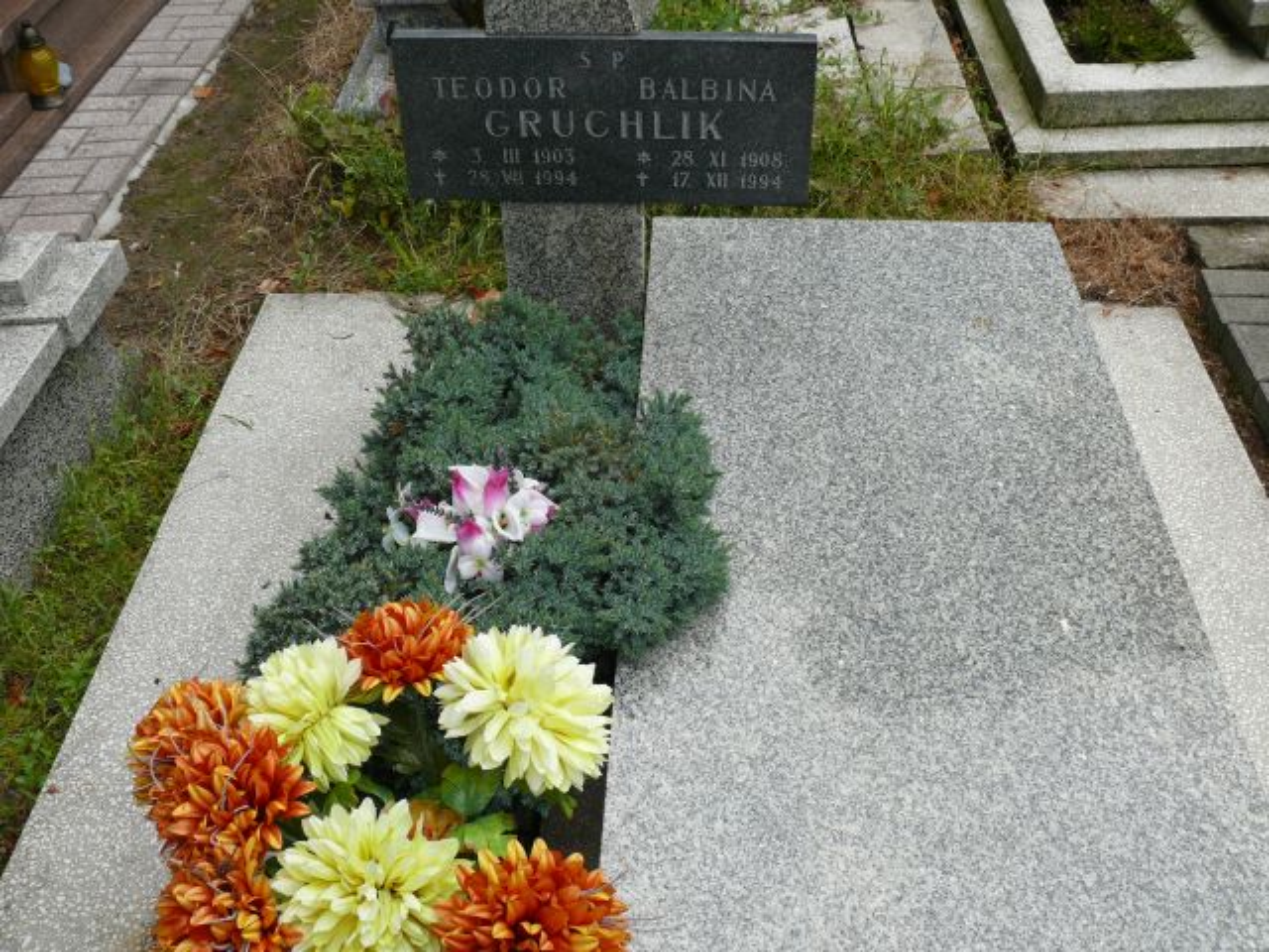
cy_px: 476
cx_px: 634
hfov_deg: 52.6
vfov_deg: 40.7
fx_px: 1283
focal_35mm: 35
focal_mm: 7.4
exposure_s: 1/160
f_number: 4
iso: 100
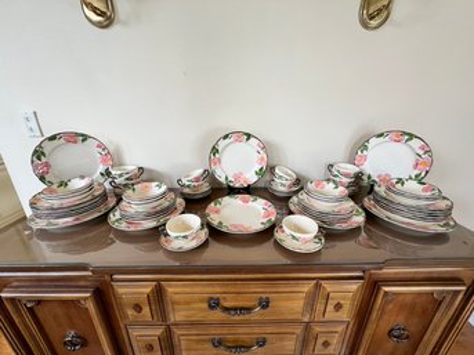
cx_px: 237
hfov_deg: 106.2
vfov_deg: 89.9
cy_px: 178
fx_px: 178
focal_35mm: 13
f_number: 1.8
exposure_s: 1/99
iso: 125
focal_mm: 1.57
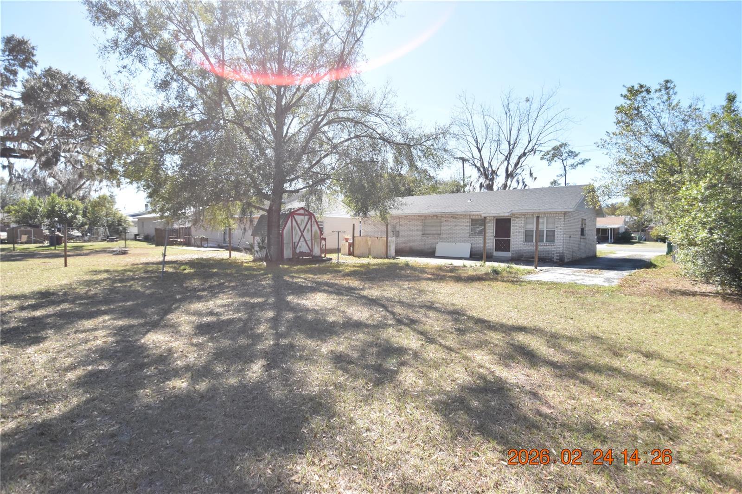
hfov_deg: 92.5
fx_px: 355
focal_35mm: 17
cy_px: 247
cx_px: 371
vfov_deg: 69.6
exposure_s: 1/3000
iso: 800
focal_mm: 11.5
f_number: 3.5
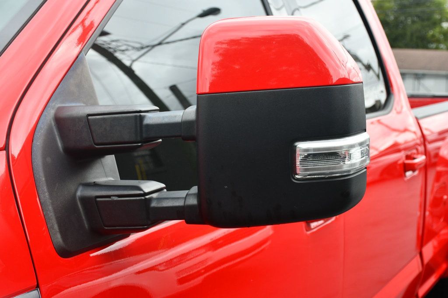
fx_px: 709
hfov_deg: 35.1
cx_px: 224
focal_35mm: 57
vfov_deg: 23.8
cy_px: 149
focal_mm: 38
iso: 200
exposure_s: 1/250
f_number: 6.3
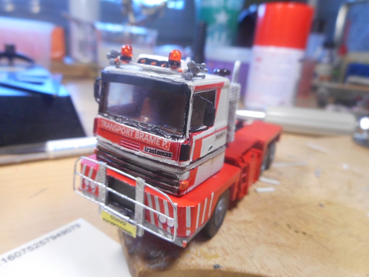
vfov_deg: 54.9
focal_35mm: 25
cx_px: 184
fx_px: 266
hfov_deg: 69.4
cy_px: 138
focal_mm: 4.5
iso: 200
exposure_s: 1/30
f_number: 3.7
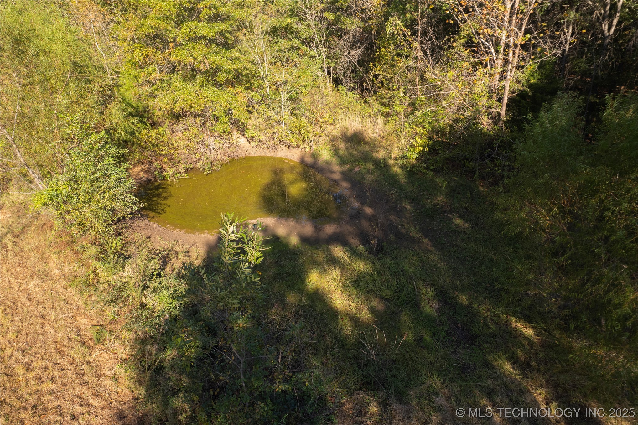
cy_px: 212
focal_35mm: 22
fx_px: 390
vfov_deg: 57.2
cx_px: 319
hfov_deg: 78.6
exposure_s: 1/90
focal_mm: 8.38
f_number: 2.8
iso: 100
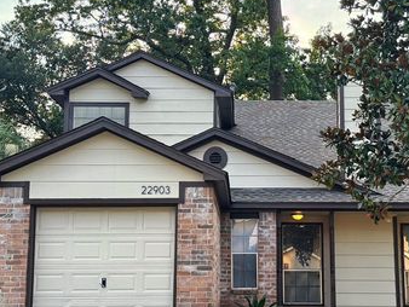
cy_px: 151
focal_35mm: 71
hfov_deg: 27.3
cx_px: 255
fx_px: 839
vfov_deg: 20.7
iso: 80
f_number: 1.78
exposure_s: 1/1013
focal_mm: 6.76
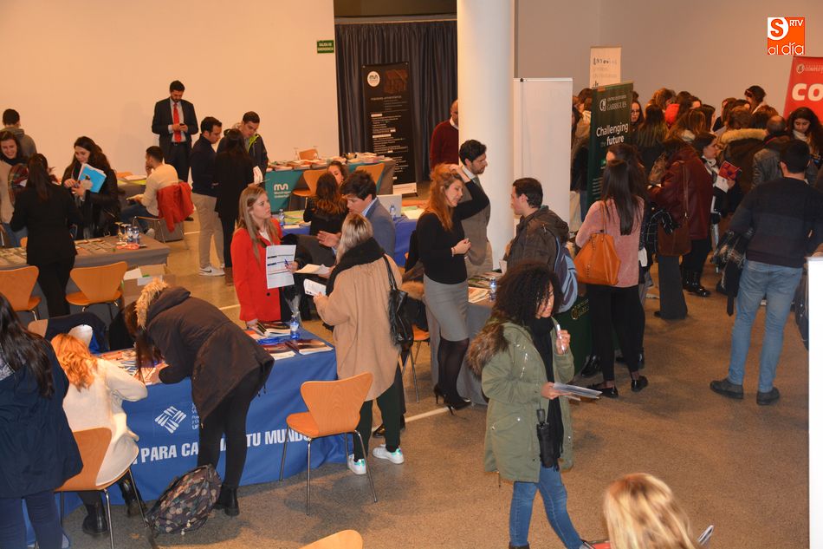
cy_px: 274
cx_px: 412
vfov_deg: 26.5
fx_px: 1166
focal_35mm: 51
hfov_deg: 38.9
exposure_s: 1/60
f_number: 4.2
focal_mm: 34
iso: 640
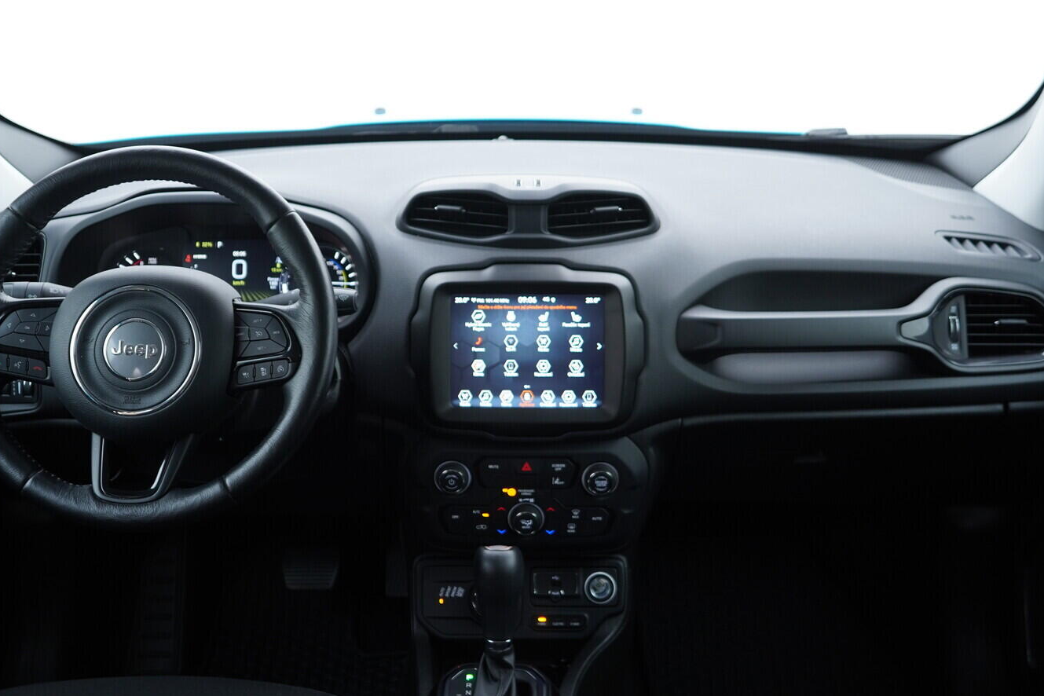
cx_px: 496
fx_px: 1131
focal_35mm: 39
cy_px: 322
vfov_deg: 34.2
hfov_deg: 49.5
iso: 200
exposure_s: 1/40
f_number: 2.8
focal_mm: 24
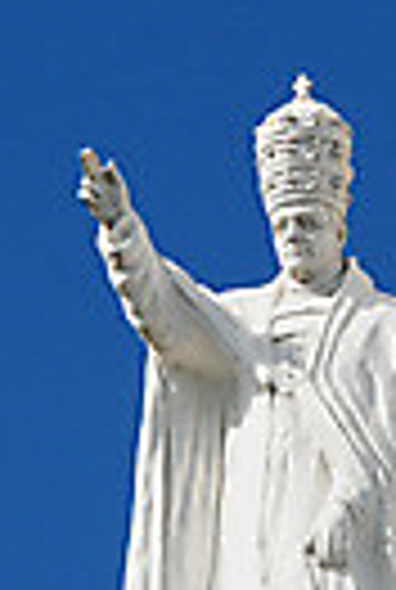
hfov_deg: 2.2
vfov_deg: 3.3
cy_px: 284
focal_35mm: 618
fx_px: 10135
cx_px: 180
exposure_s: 1/100
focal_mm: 135
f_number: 10
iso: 200
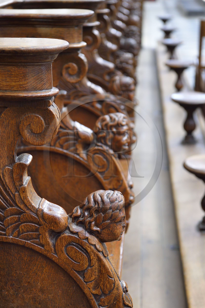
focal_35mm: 70
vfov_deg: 28.8
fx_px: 598
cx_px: 102
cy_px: 154
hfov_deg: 19.5
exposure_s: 1/4
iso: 800
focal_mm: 70
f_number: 5
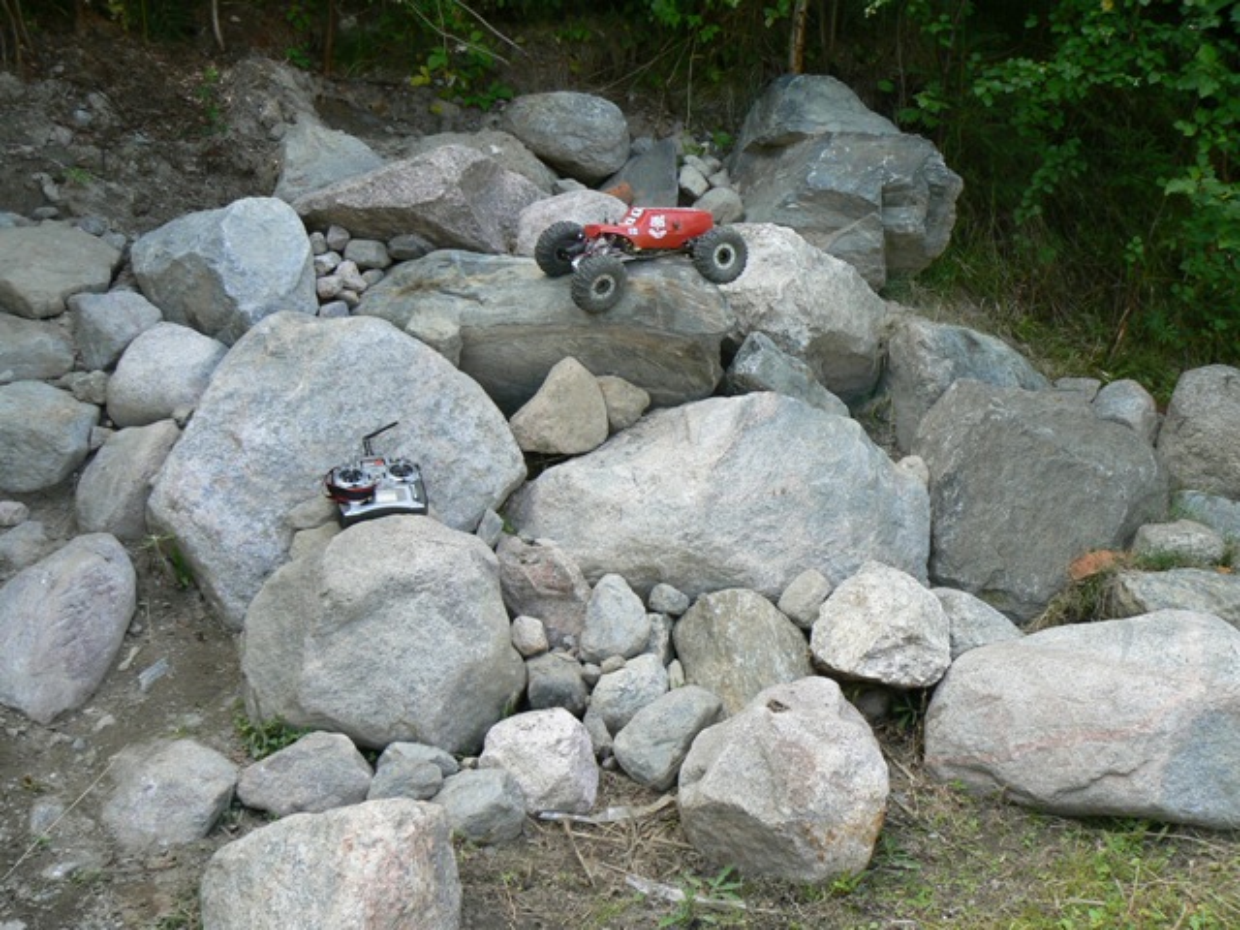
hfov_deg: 51.4
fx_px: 1290
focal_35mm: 36
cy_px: 465
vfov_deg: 39.7
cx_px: 620
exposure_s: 1/100
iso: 80
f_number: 4.5
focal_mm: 6
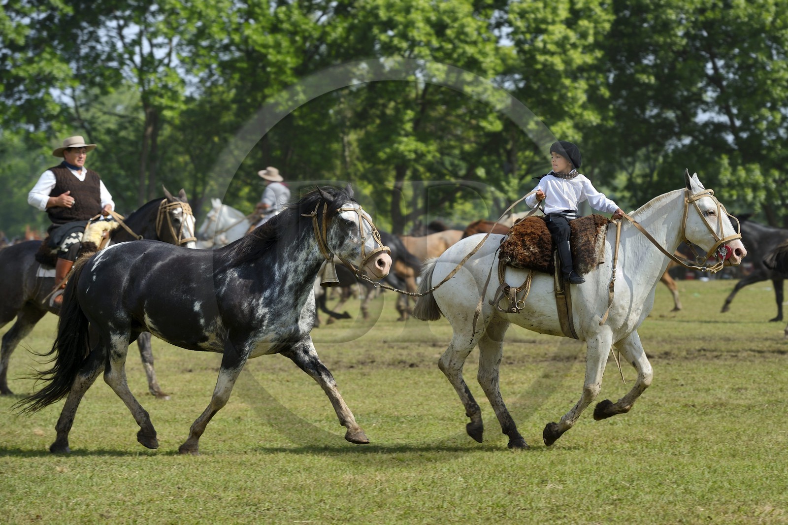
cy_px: 262
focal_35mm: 125
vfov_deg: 11.0
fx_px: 2735
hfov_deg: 16.4
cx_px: 394
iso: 100
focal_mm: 125
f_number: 5
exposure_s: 1/400
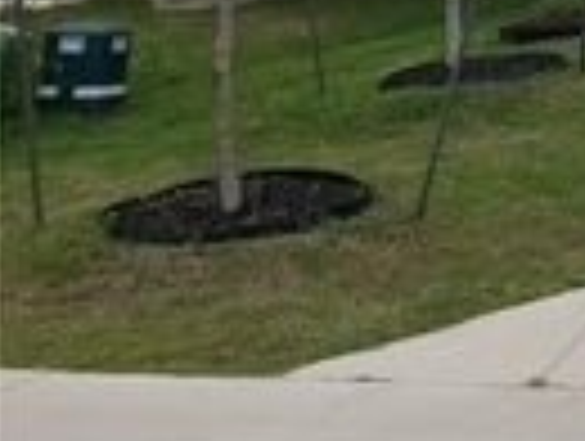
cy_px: -380
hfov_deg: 15.9
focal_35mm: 100
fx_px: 1693
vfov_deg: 13.2
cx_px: 1120
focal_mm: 4.3
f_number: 2.4
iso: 50
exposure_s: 1/2193
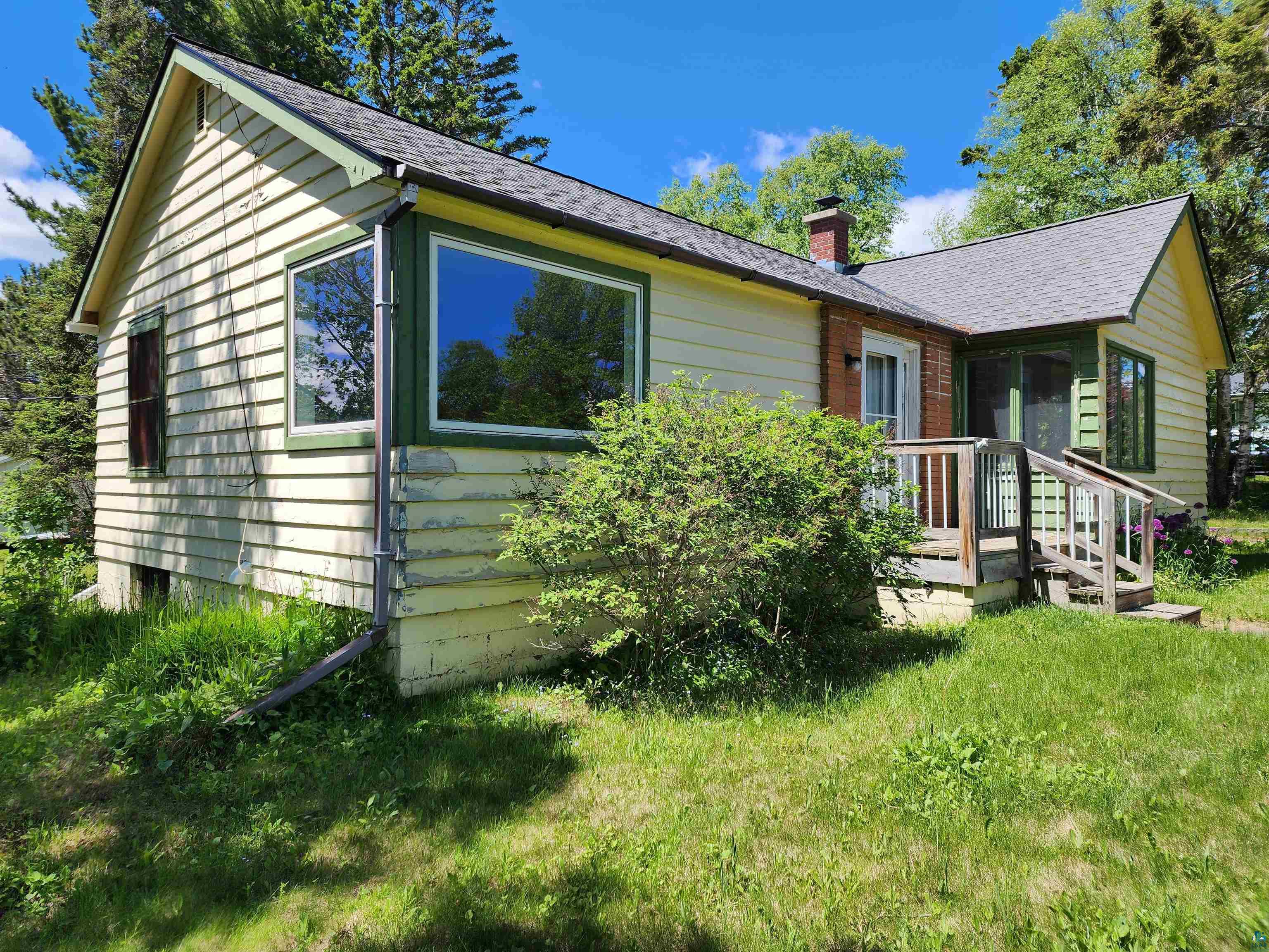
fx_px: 843
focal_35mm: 23
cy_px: 476
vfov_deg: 58.9
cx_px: 634
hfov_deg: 73.9
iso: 12
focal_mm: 6.4
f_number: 1.8
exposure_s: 1/717
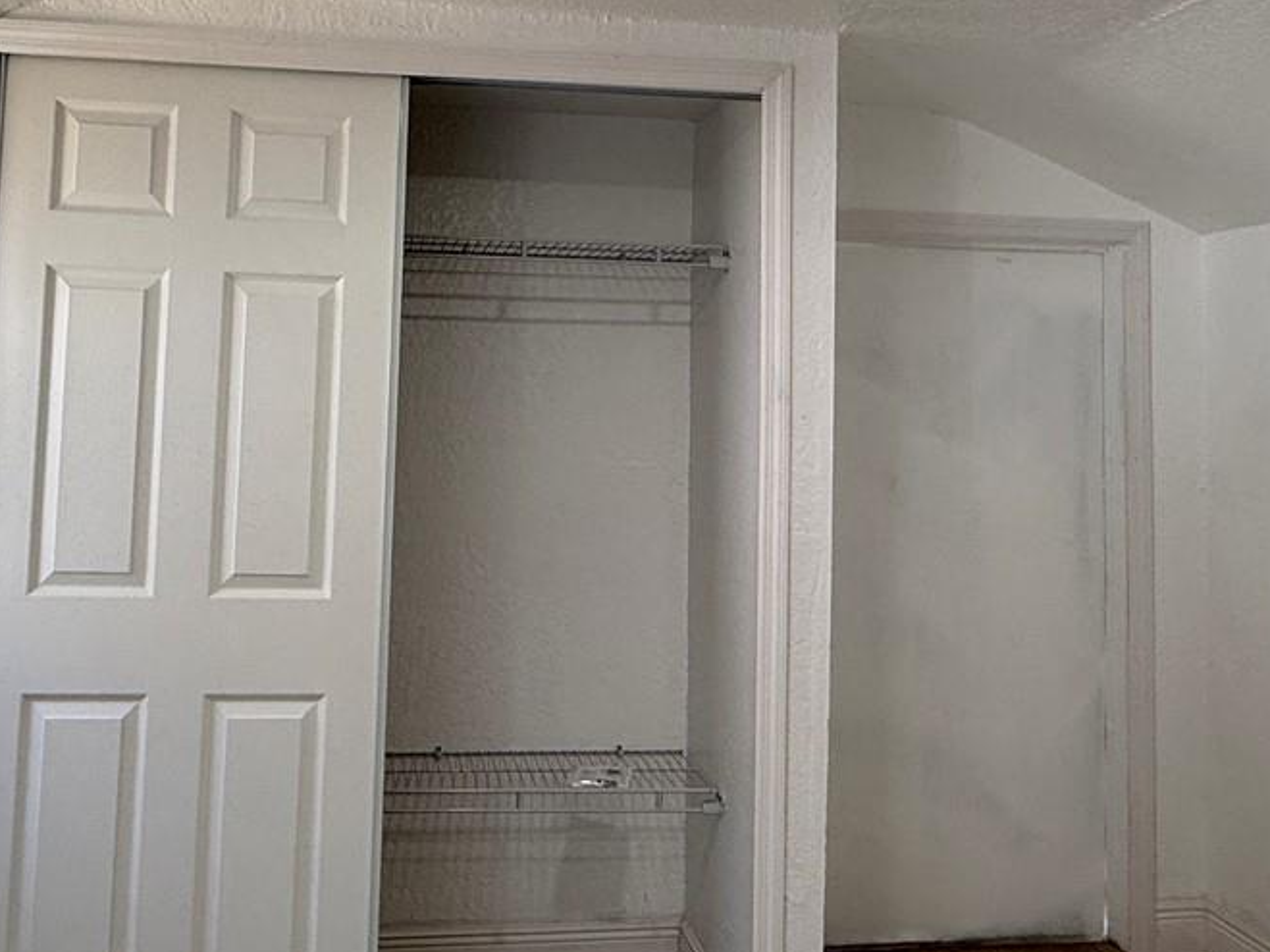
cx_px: 549
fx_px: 1247
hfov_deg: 53.8
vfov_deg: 41.3
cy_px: 318
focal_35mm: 34
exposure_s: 1/120
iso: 100
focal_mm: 2.22
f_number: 2.2
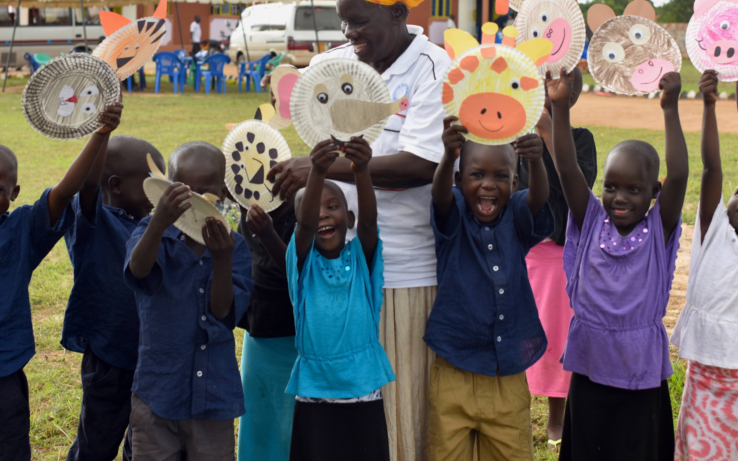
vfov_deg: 15.3
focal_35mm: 85
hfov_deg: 24.4
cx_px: 384
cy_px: 103
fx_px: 1710
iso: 100
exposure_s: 1/160
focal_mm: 50
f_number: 4.5
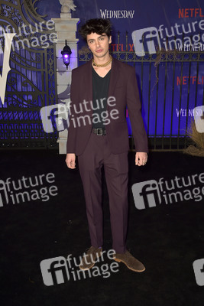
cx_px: 102
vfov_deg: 50.7
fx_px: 323
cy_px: 153
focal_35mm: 38
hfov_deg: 35.1
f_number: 6.3
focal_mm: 38
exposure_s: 1/250
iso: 640
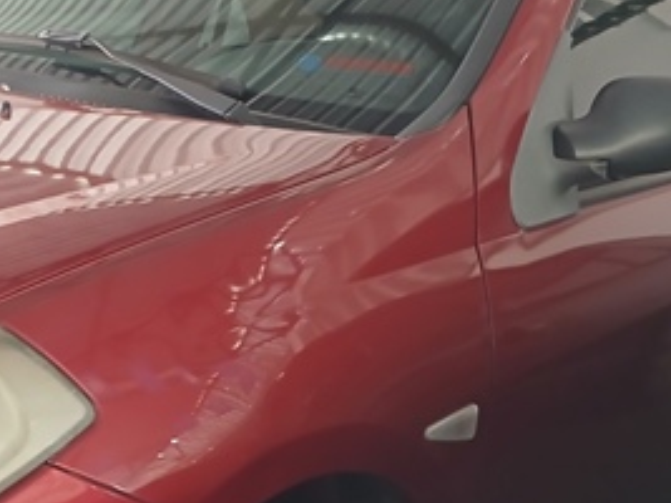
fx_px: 1511
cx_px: 70
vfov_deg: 18.6
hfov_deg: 24.3
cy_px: 438
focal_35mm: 78
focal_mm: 3.98
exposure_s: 1/24
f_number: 1.8
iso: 250
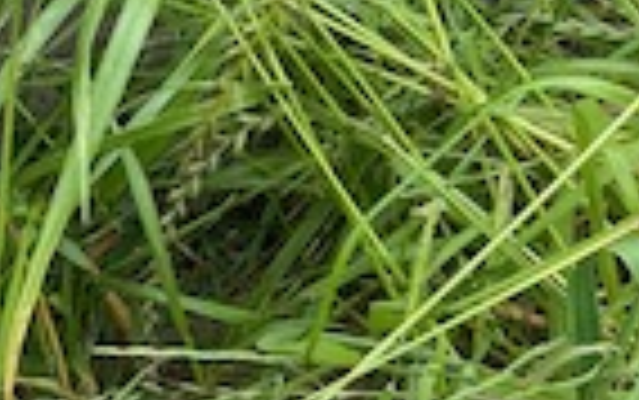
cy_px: 463
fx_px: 2161
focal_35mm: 124
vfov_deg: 10.4
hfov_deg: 16.6
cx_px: 598
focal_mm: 4.25
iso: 32
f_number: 1.8
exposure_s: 1/706
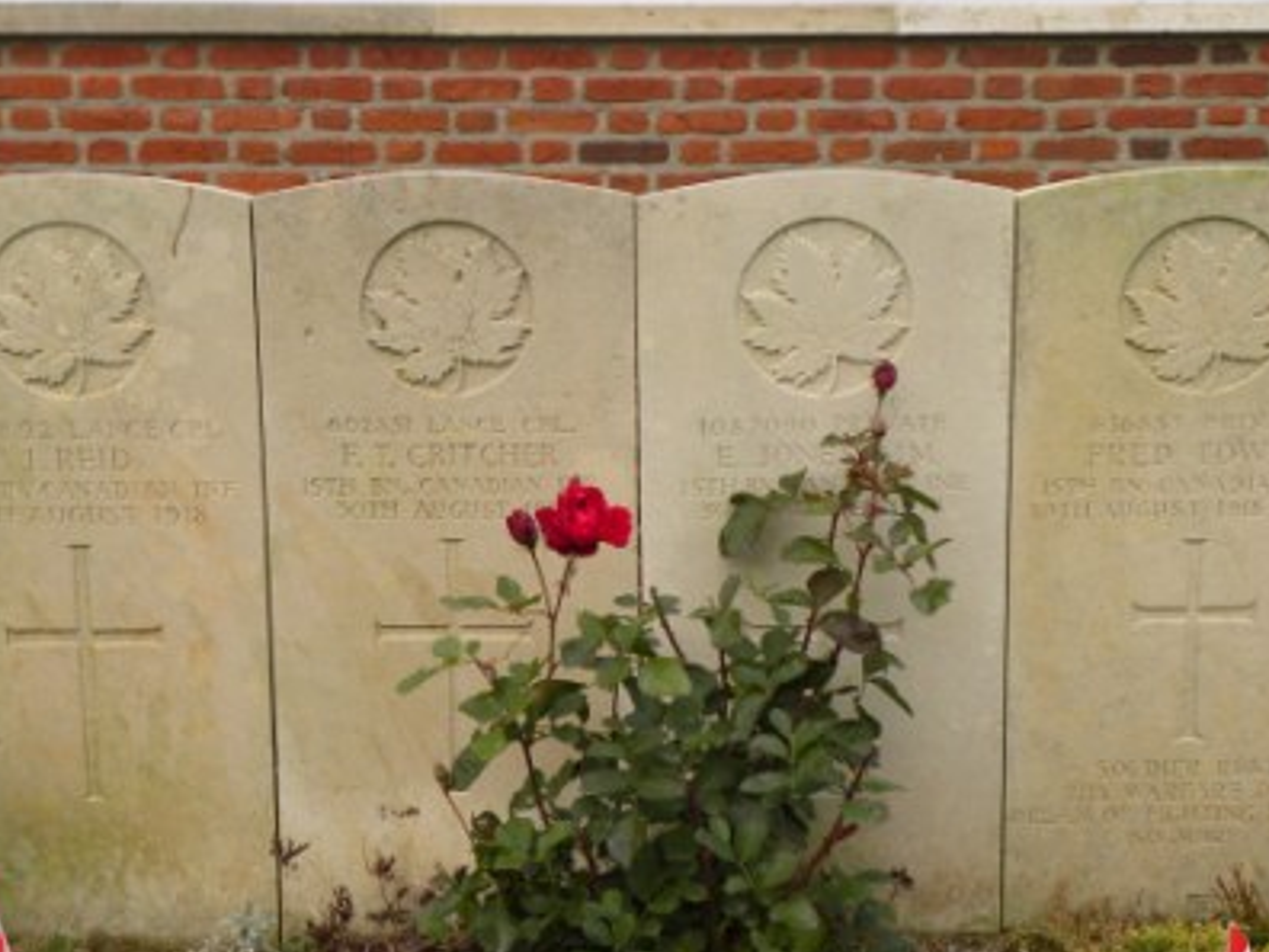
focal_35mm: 52
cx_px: 586
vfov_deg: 28.0
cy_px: 529
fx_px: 1906
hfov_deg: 36.8
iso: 105
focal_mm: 8.2
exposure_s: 1/74.3
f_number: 3.2
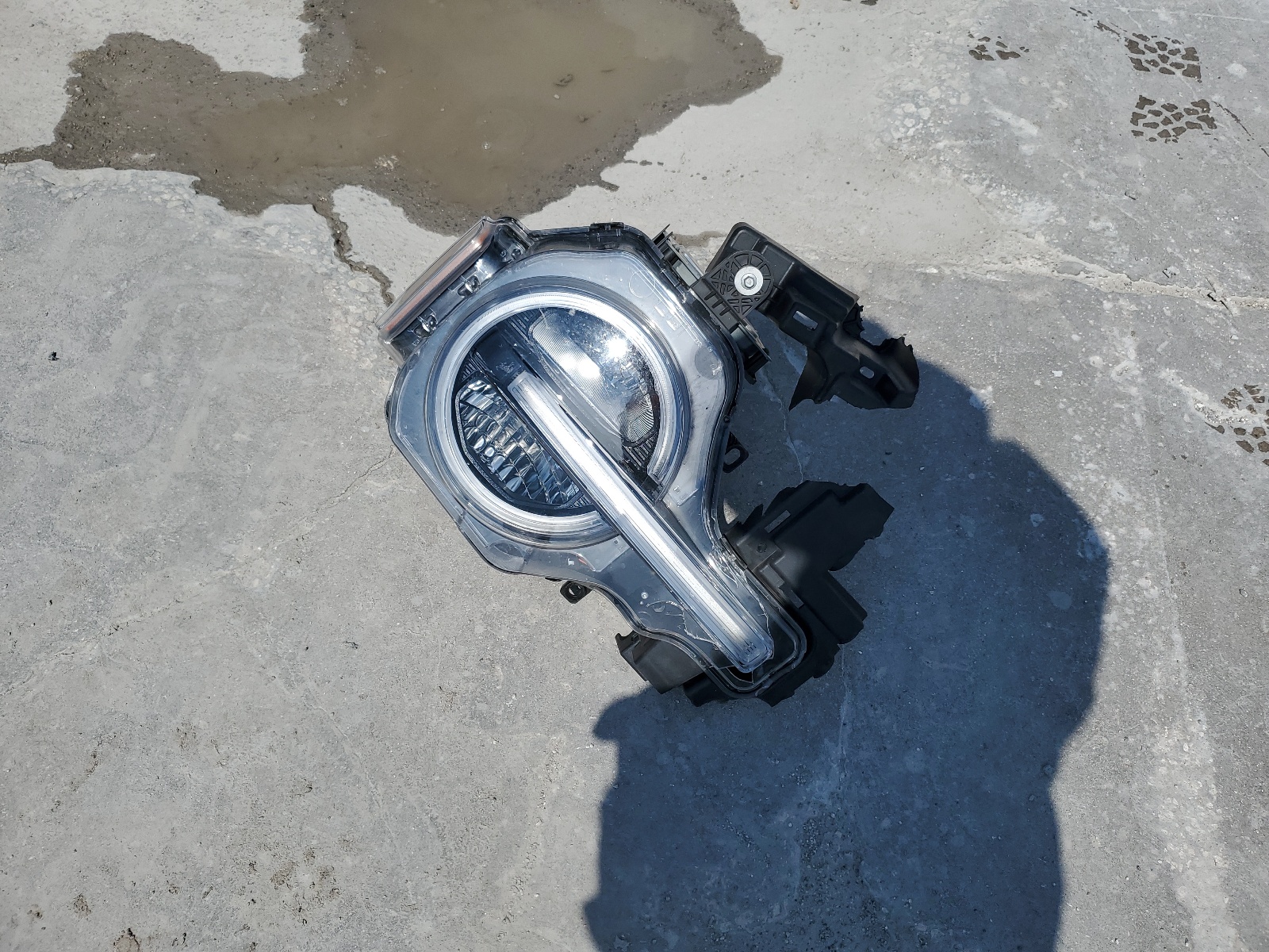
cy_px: 476
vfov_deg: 53.1
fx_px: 953
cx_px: 634
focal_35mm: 26
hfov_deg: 67.3
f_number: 1.5
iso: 50
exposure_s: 1/10000
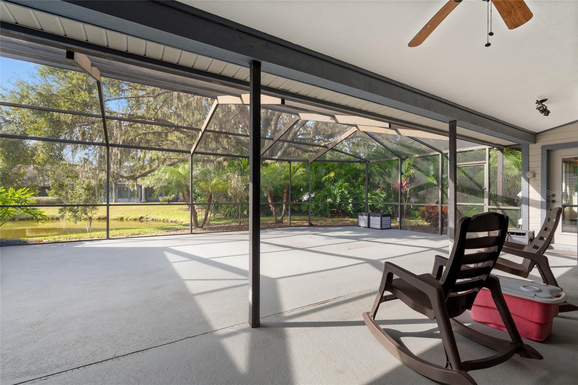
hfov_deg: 96.7
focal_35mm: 16
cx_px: 289
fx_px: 257
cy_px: 192
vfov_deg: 73.7
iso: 250
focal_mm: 16
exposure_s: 1/5
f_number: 9
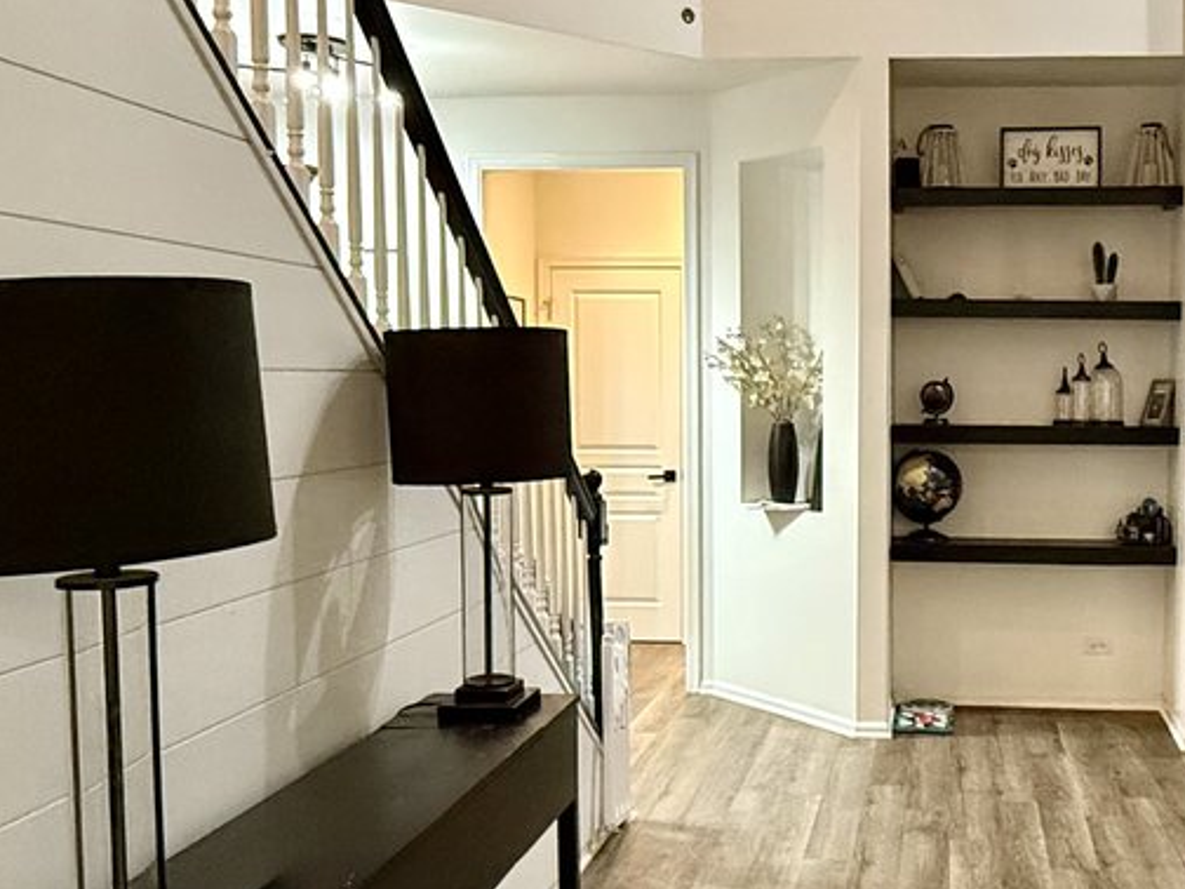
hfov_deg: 45.3
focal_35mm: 40
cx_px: 882
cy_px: 475
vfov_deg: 35.9
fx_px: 1369
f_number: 2.2
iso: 800
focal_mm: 2.2
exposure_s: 1/60
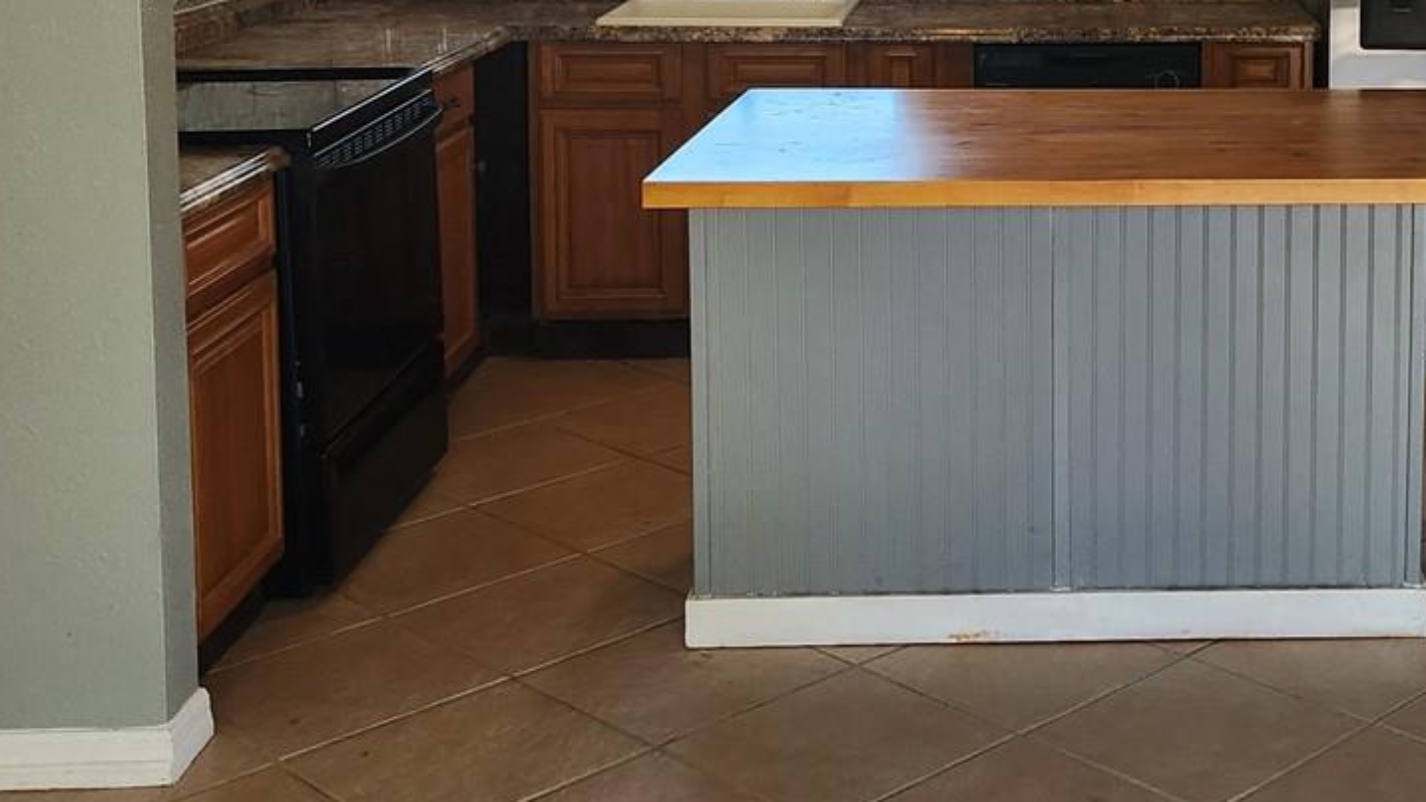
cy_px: -4
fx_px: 2118
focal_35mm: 56
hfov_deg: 35.5
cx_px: 1225
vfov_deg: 20.7
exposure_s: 1/120
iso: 200
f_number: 1.8
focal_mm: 5.4
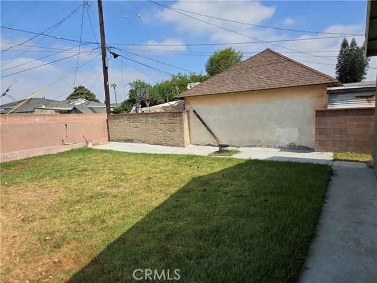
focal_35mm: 23
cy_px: 142
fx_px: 250
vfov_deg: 58.9
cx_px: 188
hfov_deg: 73.9
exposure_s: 1/1819
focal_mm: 5.4
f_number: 1.8
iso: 25
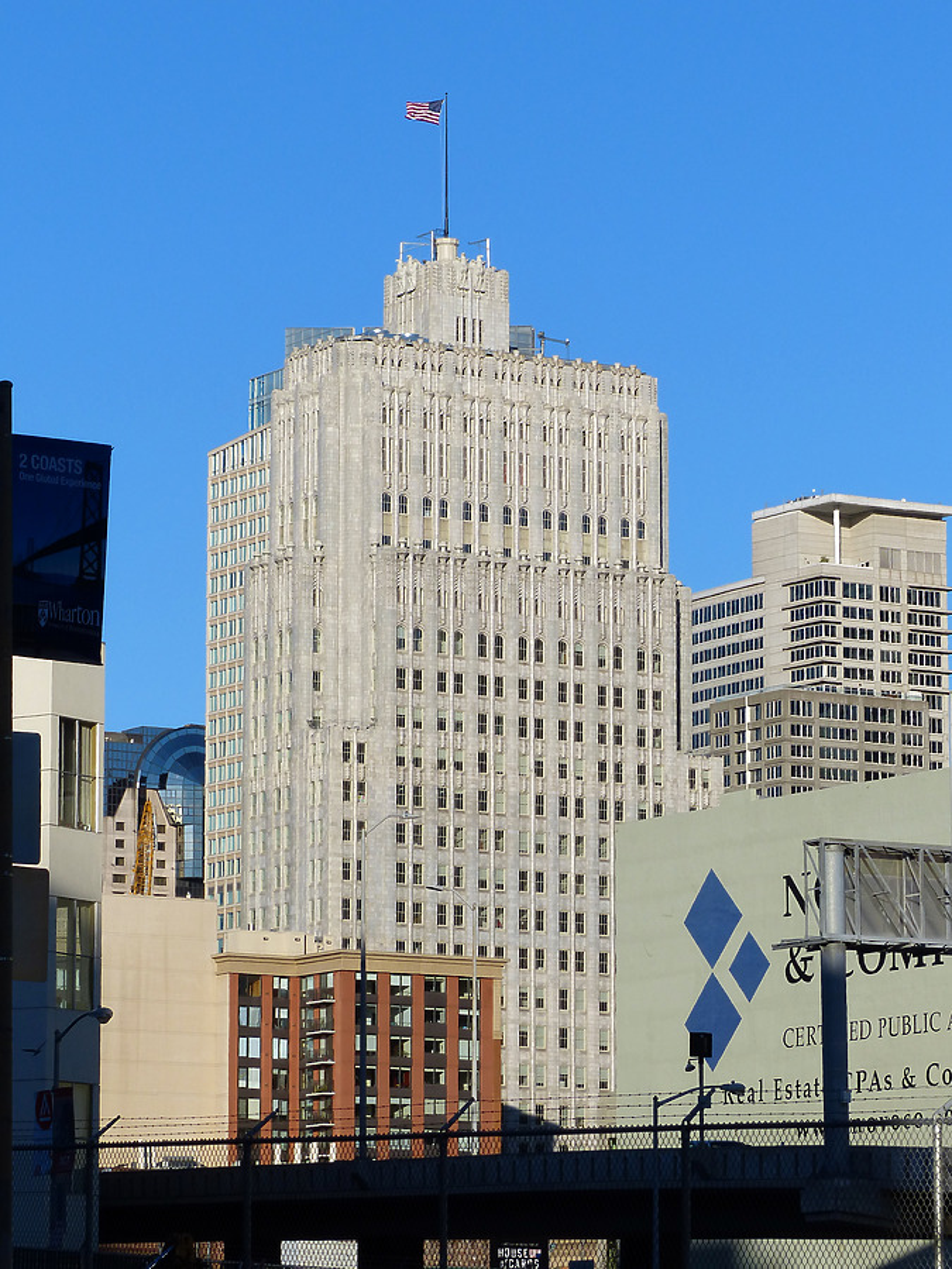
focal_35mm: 150
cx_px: 476
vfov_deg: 13.2
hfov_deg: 9.9
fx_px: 5500
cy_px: 634
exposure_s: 1/2000
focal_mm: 27
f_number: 4
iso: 100
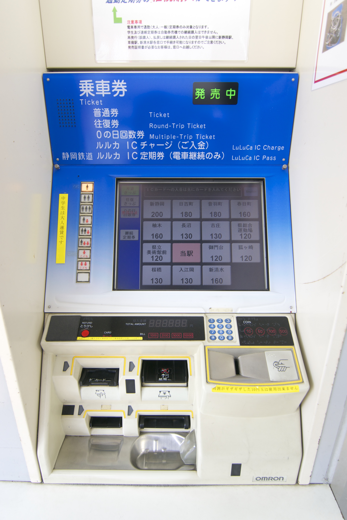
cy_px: 260
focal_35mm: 21
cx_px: 174
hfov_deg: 59.5
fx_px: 304
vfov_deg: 81.2
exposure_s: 1/50
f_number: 3.5
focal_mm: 14
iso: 200
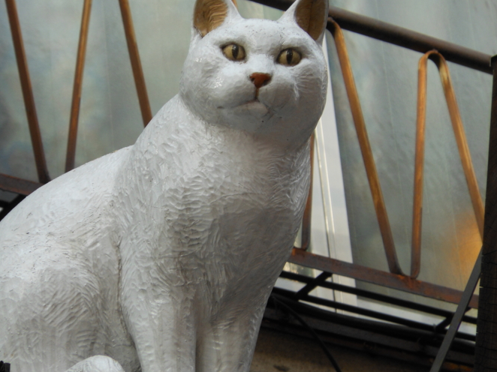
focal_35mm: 237
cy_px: 148
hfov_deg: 8.4
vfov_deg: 6.3
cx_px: 197
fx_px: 3401
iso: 80
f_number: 5.6
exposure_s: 1/160
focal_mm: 35
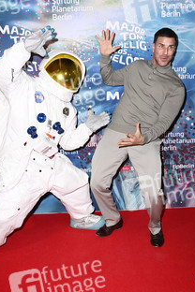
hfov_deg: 32.6
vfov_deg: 47.4
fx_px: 333
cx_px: 84
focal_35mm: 41
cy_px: 142
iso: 500
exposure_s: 1/160
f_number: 5.6
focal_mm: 32
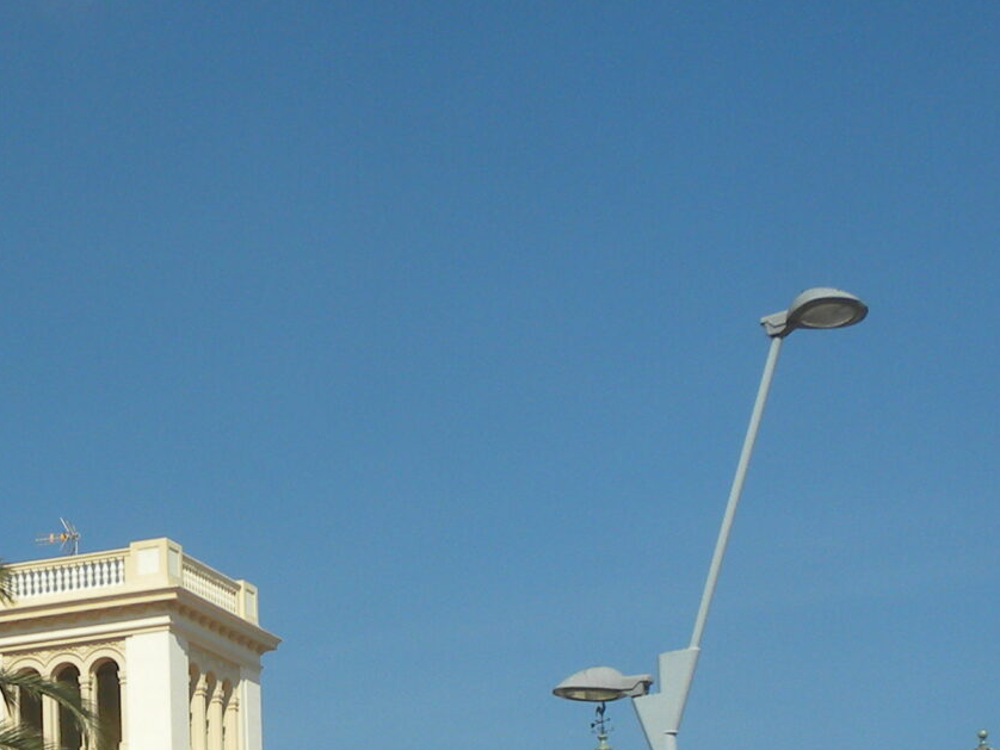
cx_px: 30
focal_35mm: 113
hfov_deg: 17.1
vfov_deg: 12.6
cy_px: 1071
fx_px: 3265
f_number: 10
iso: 64
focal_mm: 6.6
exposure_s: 1/186
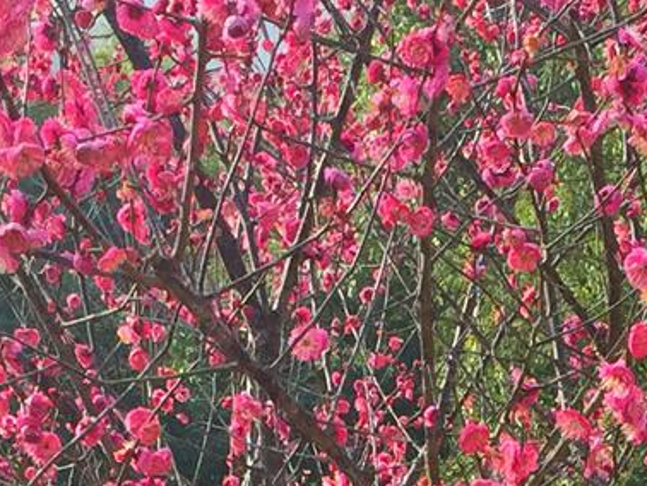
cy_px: 1068
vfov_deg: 8.8
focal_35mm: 157
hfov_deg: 12.5
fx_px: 2936
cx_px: 541
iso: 32
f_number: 2.2
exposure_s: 1/408
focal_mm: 4.15
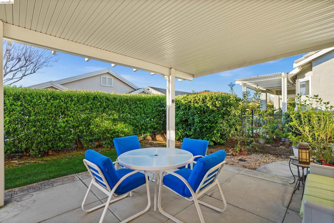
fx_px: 148
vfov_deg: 73.7
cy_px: 112
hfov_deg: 96.8
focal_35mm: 16
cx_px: 167
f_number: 8
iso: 100
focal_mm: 16
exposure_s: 1/6
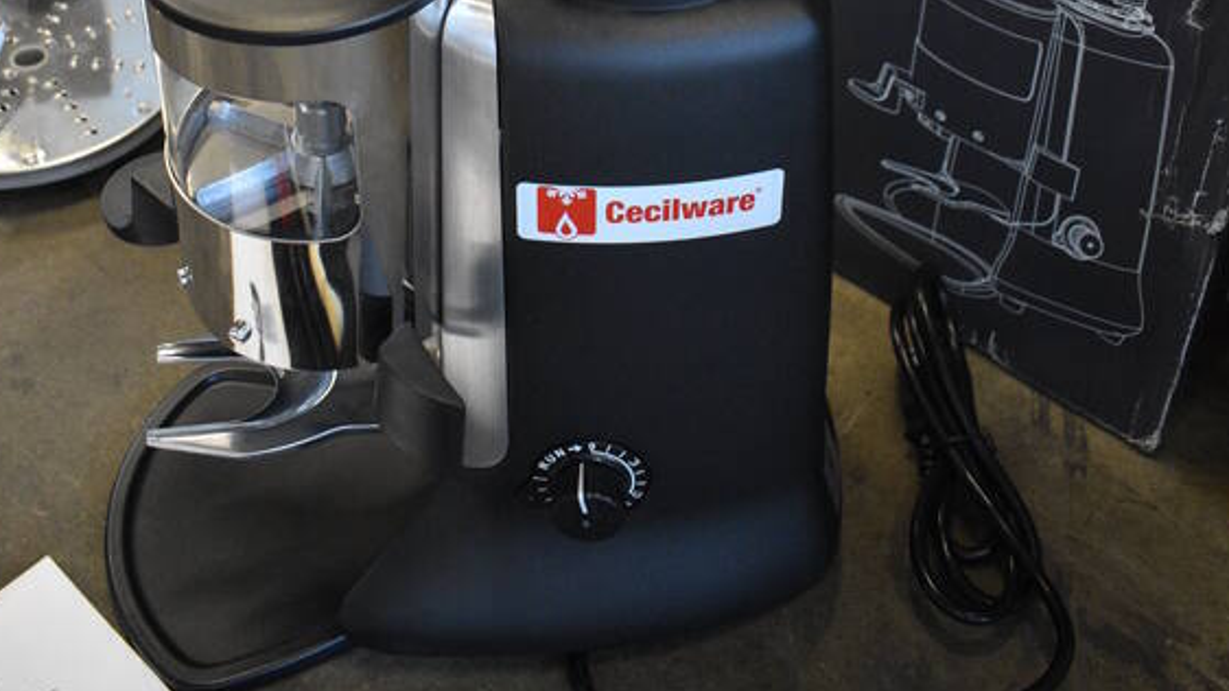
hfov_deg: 44.6
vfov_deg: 23.2
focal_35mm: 46
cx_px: 617
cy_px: -196
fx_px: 1499
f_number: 3.5
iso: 2200
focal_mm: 18
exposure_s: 1/125
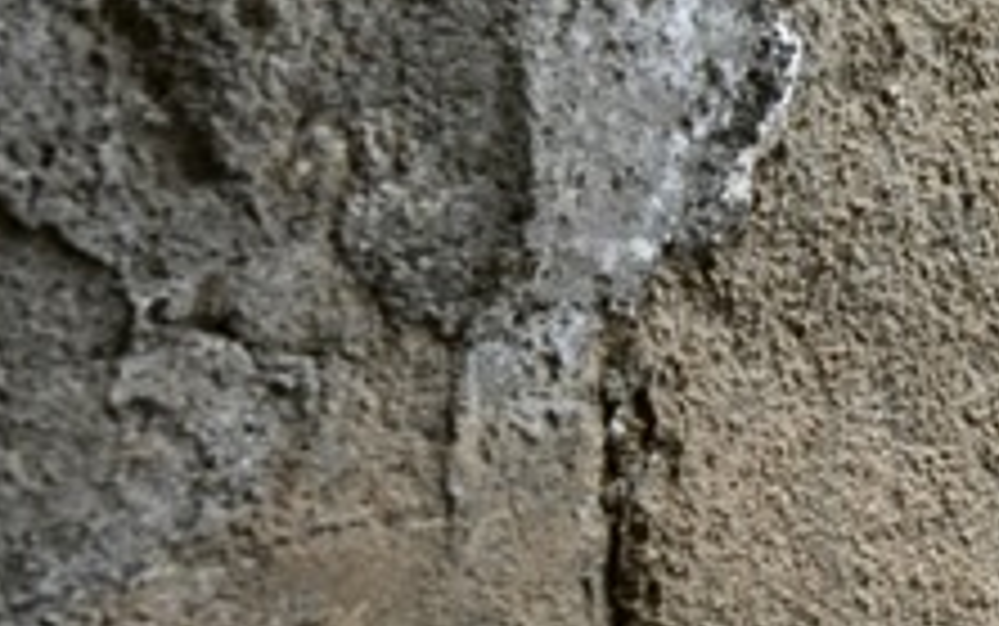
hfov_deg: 14.3
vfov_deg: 12.6
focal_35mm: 101
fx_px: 2751
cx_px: 2362
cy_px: -160
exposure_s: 1/160
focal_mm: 20
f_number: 6.3
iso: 320
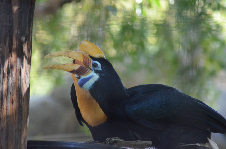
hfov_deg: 5.5
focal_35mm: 375
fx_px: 2349
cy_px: 74
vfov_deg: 3.7
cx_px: 113
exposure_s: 1/400
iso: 3200
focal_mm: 250
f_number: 5
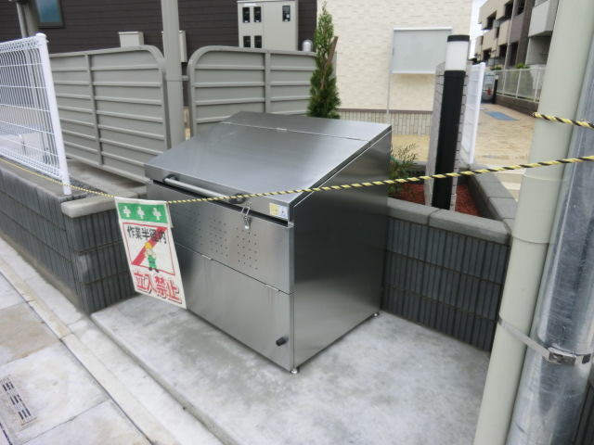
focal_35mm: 24
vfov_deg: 56.8
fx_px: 412
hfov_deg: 71.6
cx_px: 297
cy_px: 222
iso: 80
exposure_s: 1/400
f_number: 3.2
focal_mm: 4.3
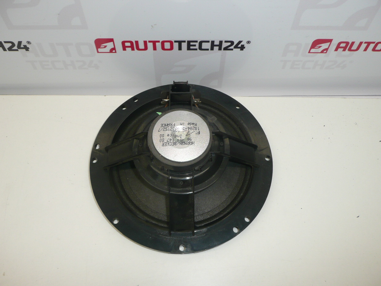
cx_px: 187
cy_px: 144
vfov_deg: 45.4
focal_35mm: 31
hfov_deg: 58.4
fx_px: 341
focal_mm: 4.6
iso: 100
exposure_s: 1/80
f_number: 3.3
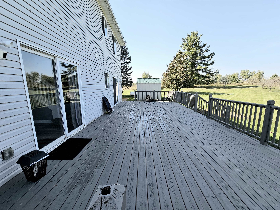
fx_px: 105
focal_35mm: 13
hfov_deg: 106.2
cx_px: 140
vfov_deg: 89.9
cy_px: 105
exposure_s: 1/1111
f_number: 2.2
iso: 50
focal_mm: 2.2
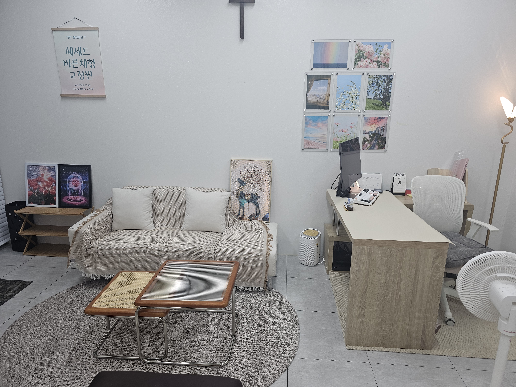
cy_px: 194
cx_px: 258
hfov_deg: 73.9
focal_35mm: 23
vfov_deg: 58.9
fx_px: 343
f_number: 1.7
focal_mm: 6.3
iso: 64
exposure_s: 1/120
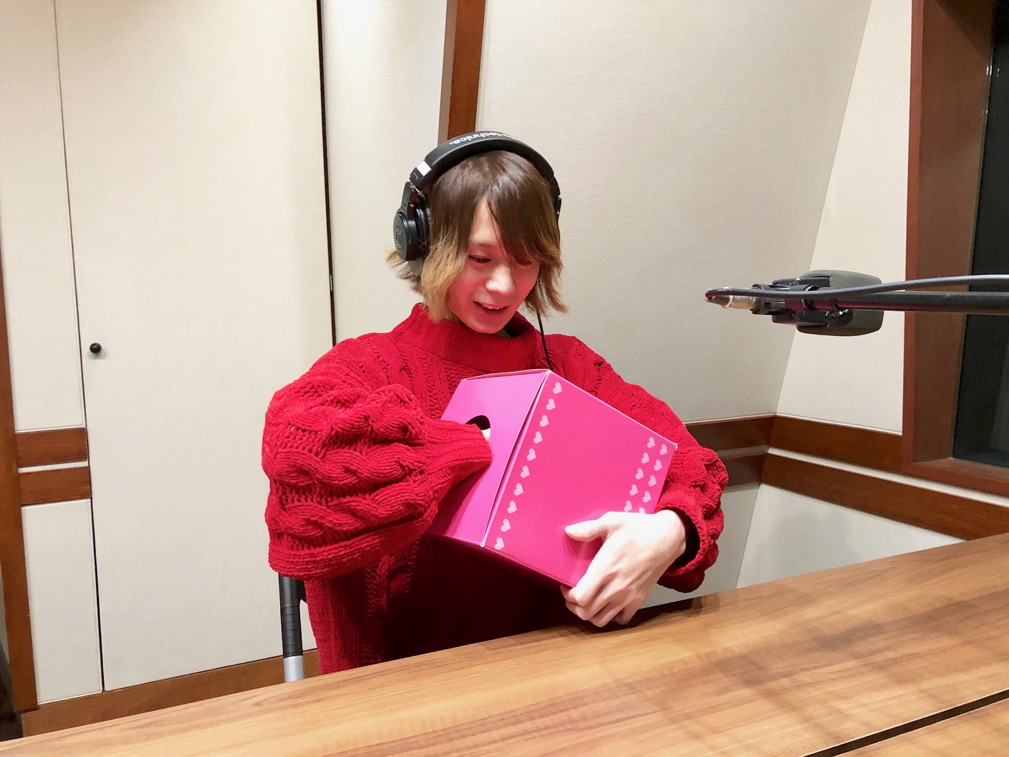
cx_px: 504
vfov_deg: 49.7
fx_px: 816
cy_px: 378
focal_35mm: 28
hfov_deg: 63.4
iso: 100
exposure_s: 1/9
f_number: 1.8
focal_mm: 4
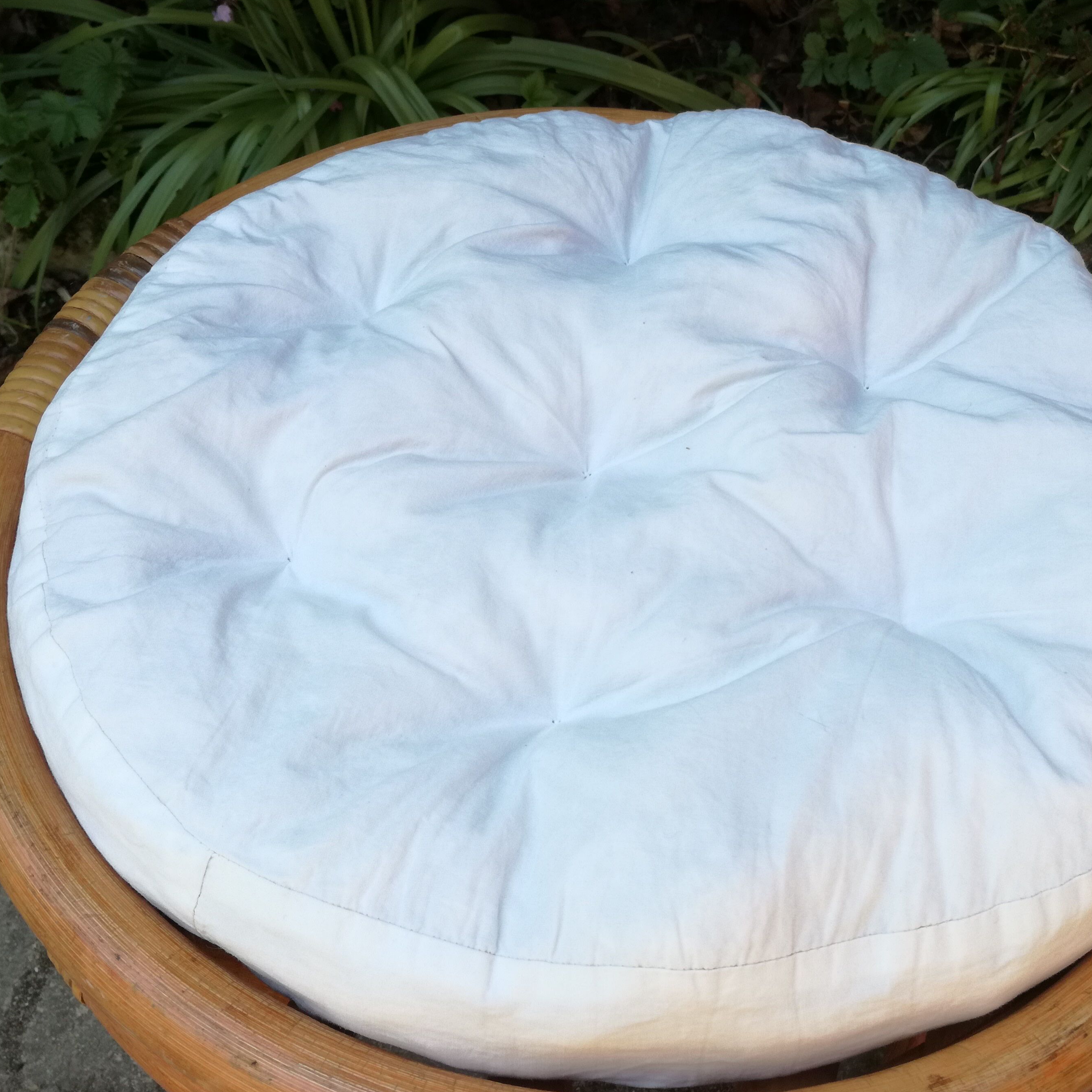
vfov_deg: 44.9
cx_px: 622
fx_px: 1321
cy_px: 564
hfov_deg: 44.8
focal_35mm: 37
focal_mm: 3.79
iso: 50
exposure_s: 1/206
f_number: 2
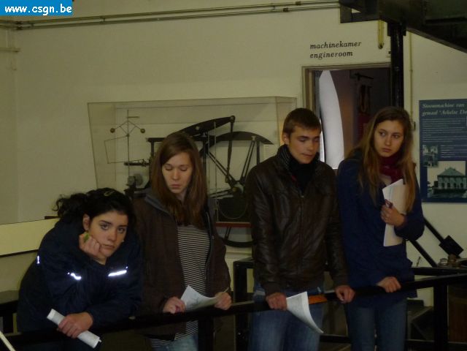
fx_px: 1012
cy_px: 176
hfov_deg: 26.0
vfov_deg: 19.6
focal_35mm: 75
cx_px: 234
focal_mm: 9.3
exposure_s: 1/30
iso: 320
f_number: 4.3
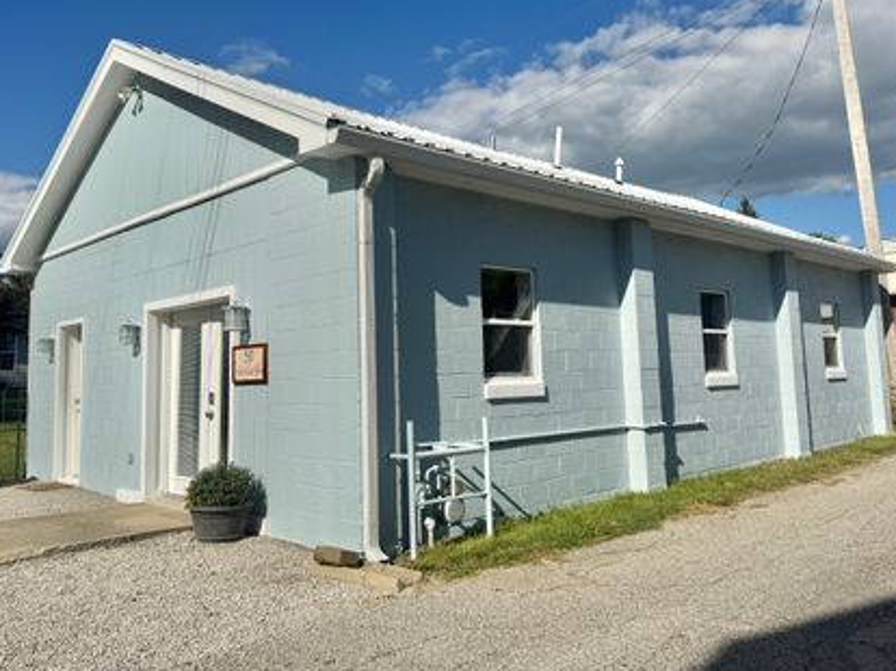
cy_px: 287
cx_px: 431
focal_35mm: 29
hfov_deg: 61.7
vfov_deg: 48.0
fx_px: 750
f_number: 1.78
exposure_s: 1/12346
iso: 64
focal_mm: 6.76
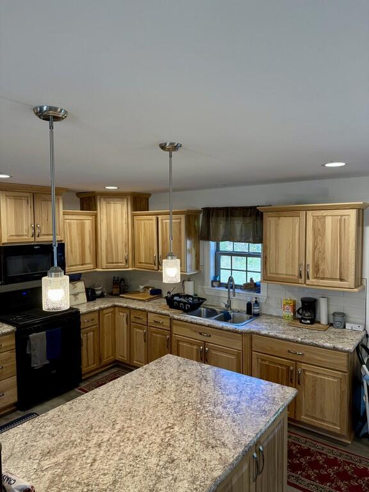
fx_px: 341
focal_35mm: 24
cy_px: 246
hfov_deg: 56.8
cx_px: 184
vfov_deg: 71.6
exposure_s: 1/143
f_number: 1.78
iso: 160
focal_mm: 6.76
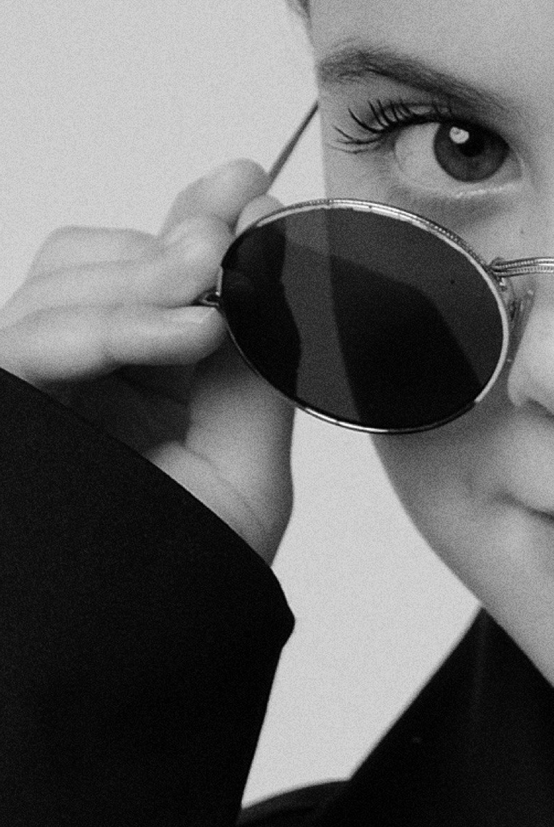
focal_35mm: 198
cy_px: 189
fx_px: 4557
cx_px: 476
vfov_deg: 10.4
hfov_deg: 6.9
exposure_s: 1/125
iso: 200
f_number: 5.6
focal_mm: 40
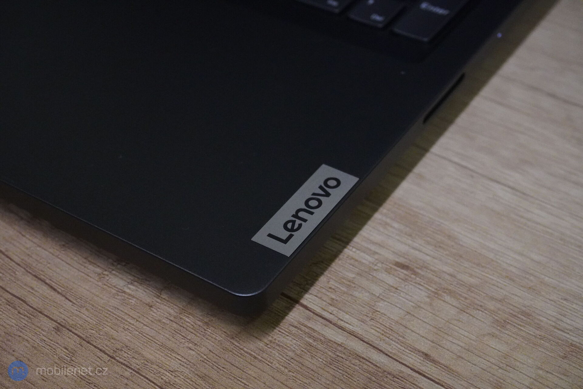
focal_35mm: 56
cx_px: 292
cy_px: 194
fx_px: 899
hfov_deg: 35.9
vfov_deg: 24.4
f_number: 9
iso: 6400
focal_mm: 37
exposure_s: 1/160
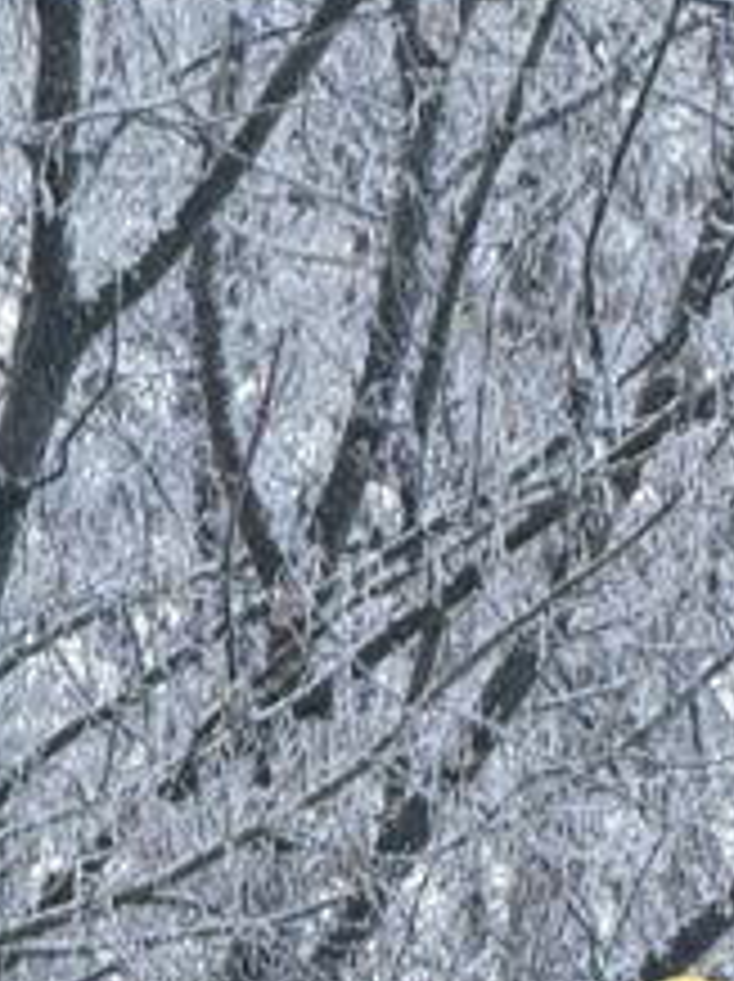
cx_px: 1441
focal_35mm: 564
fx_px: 15977
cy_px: 1876
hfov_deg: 2.6
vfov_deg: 3.5
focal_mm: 15.66
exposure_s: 1/402
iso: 50
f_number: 2.8
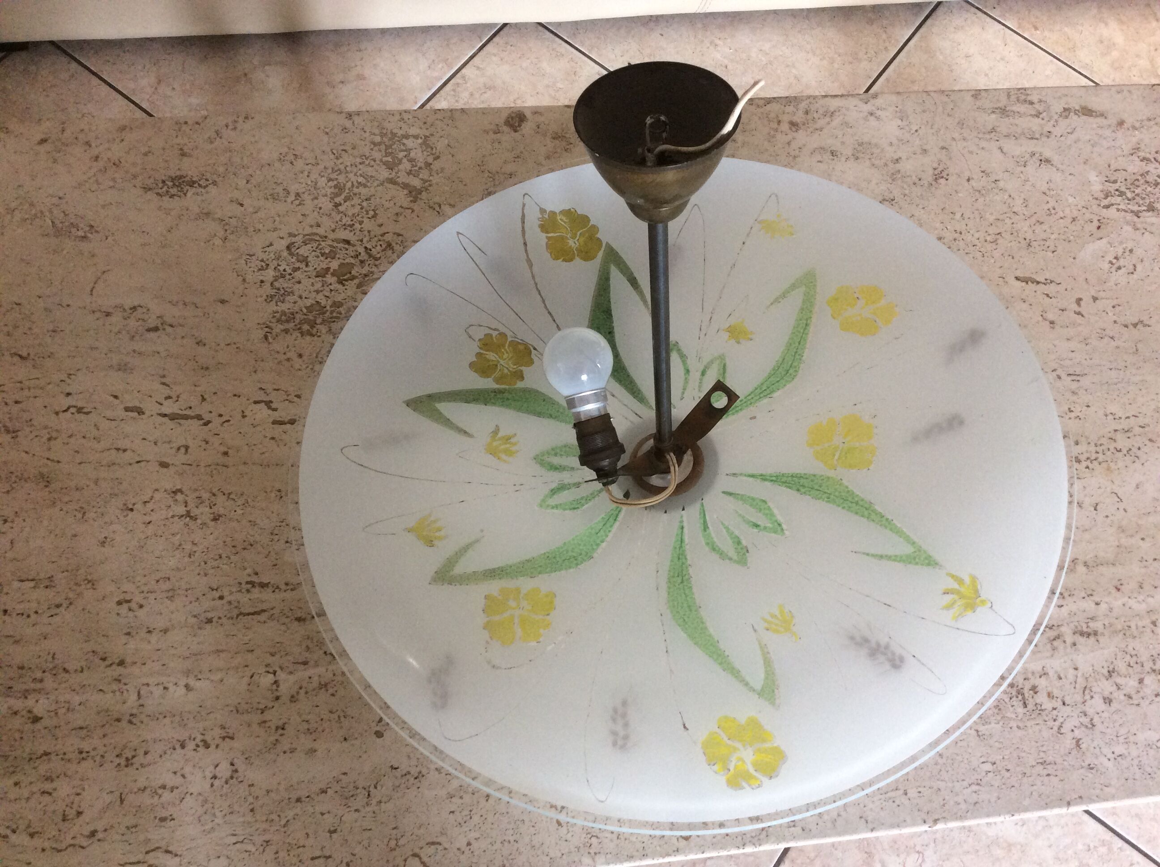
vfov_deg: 44.1
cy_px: 434
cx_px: 580
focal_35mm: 32
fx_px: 1071
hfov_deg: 56.9
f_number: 2.4
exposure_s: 1/25
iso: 160
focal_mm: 3.3
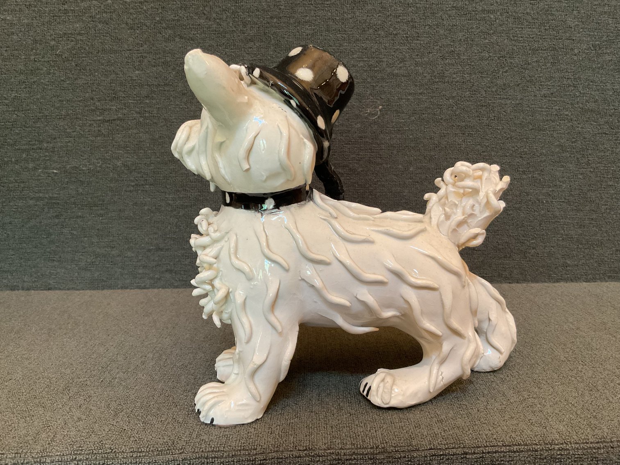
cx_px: 310
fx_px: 519
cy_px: 232
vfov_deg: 48.2
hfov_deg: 61.7
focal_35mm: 29
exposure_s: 1/60
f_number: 1.8
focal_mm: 3
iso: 200
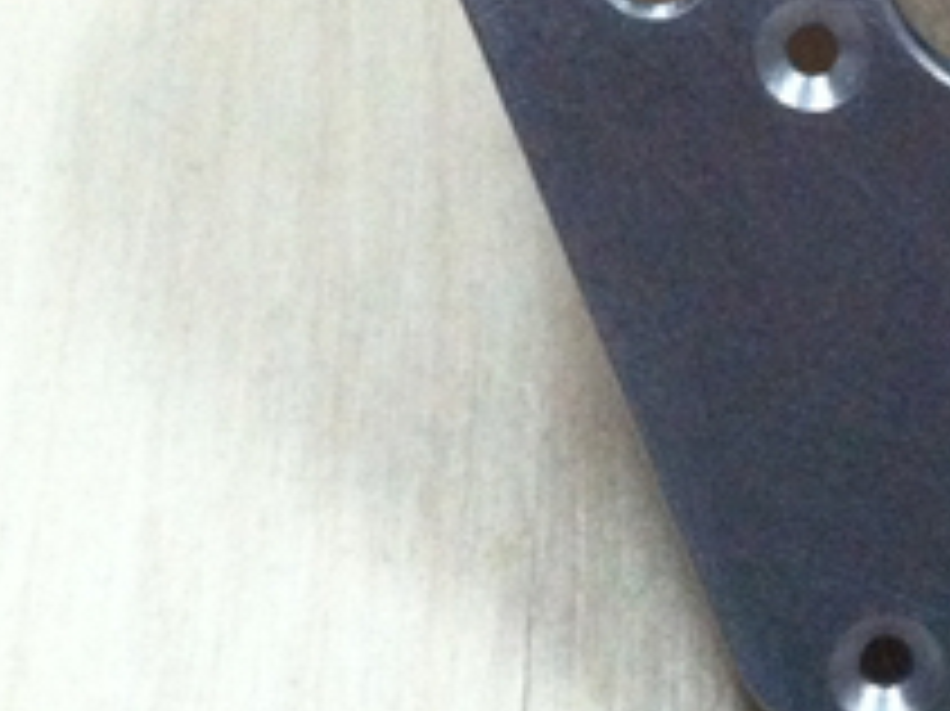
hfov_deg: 17.8
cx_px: 1072
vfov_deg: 13.7
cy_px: -76
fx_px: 2907
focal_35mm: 106
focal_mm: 3.85
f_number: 2.8
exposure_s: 1/15
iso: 640
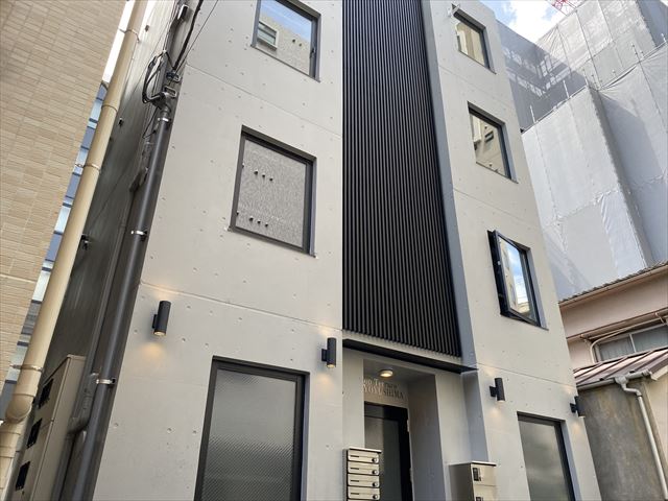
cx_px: 334
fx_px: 502
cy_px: 250
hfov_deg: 67.3
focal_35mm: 26
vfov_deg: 53.1
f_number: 1.8
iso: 32
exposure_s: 1/446
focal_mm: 4.25
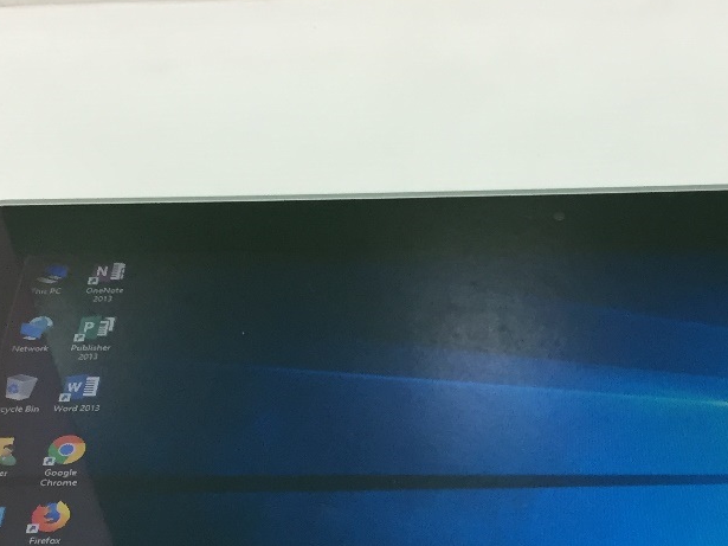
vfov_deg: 18.6
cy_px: 563
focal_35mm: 77
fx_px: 1619
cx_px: 517
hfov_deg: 25.1
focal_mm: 4.15
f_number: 2.2
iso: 100
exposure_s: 1/33
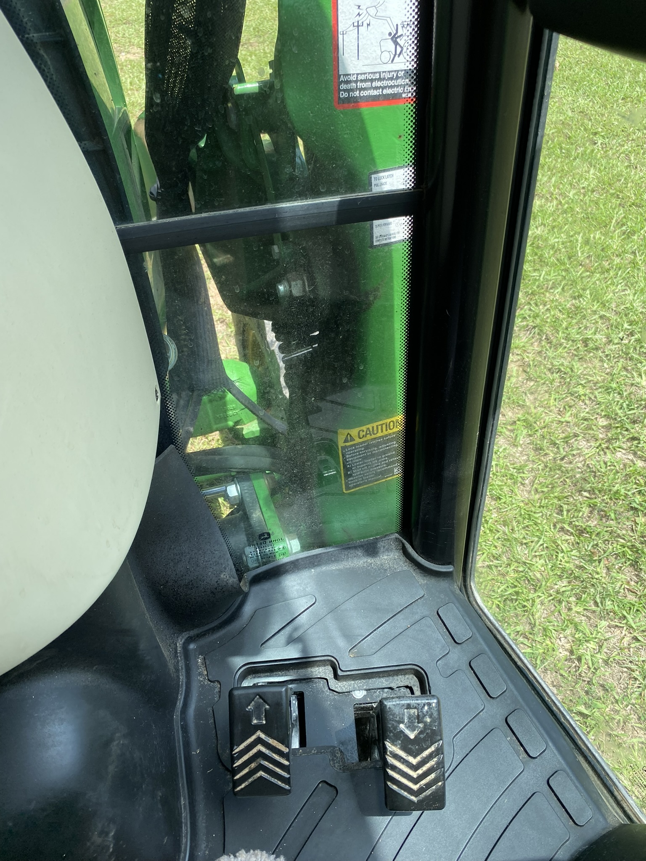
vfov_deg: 67.3
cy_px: 430
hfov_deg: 53.1
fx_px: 647
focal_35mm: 26
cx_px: 323
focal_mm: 4.25
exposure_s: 1/346
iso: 32
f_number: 1.8
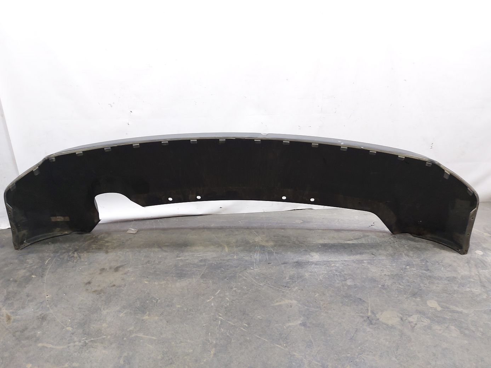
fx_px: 340
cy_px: 184
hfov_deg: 71.6
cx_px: 246
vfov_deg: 56.8
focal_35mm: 24
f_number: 1.8
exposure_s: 1/33
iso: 200
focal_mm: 5.23
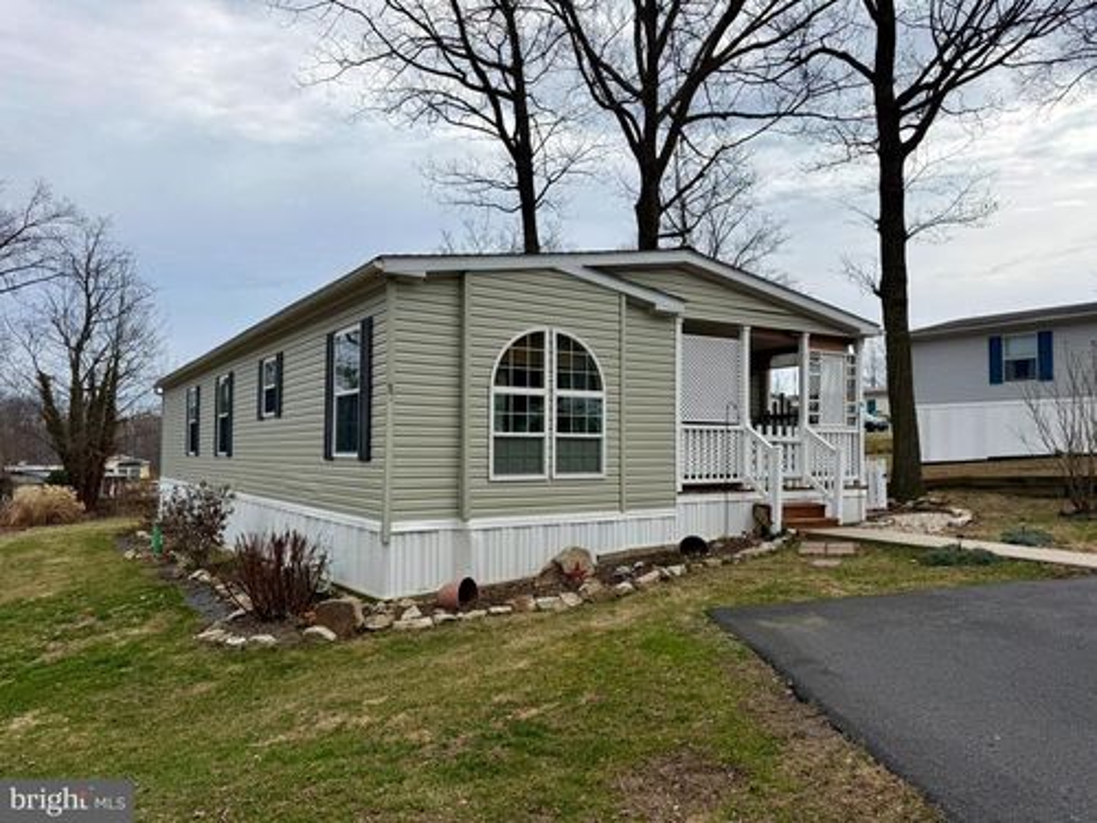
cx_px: 548
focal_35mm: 24
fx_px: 761
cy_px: 412
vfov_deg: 56.8
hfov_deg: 71.6
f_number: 1.78
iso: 80
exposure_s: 1/4167
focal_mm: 6.76
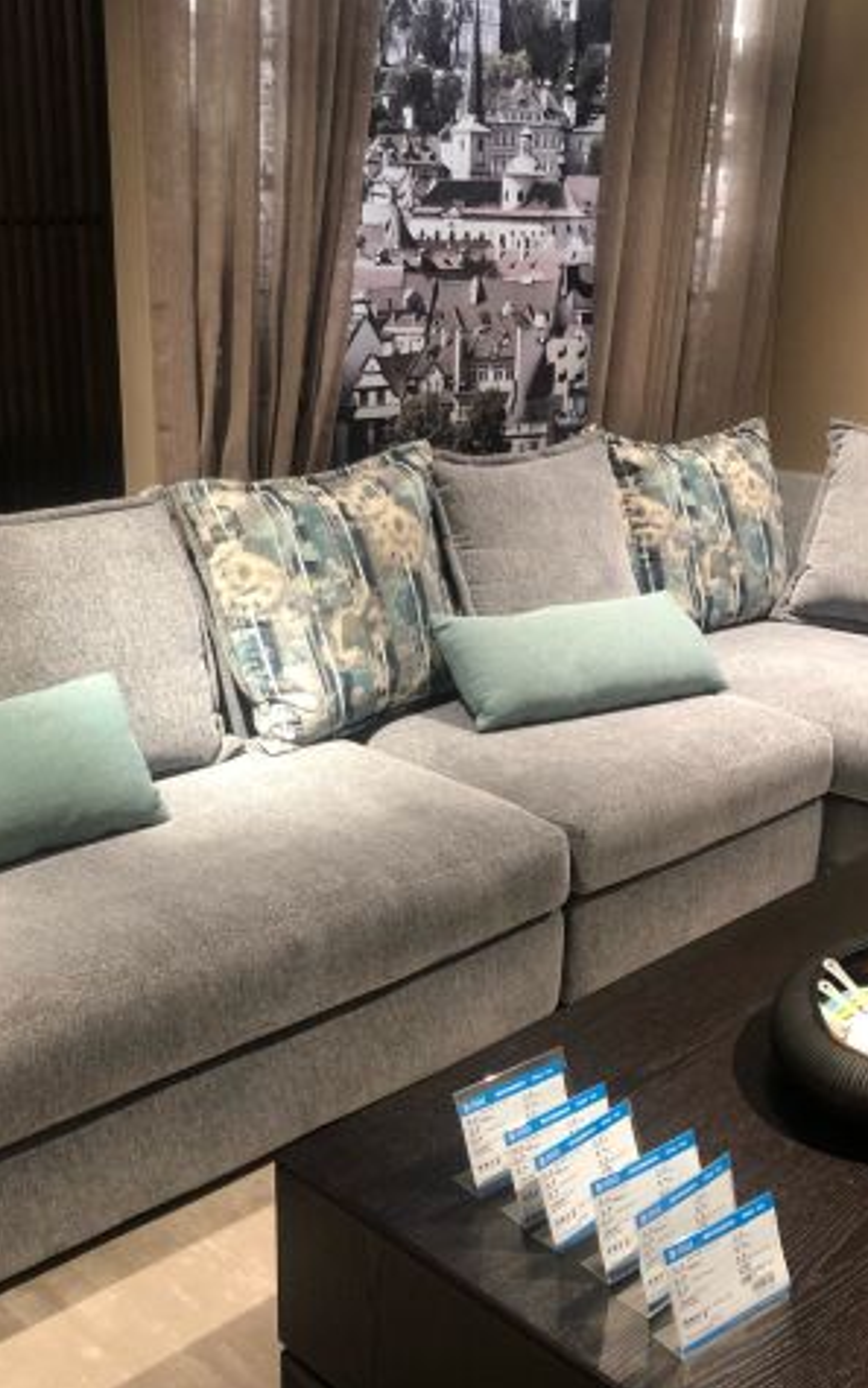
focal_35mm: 40
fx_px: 1514
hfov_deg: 32.0
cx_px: 409
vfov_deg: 49.3
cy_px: 693
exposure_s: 1/17
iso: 40
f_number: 1.8
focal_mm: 4
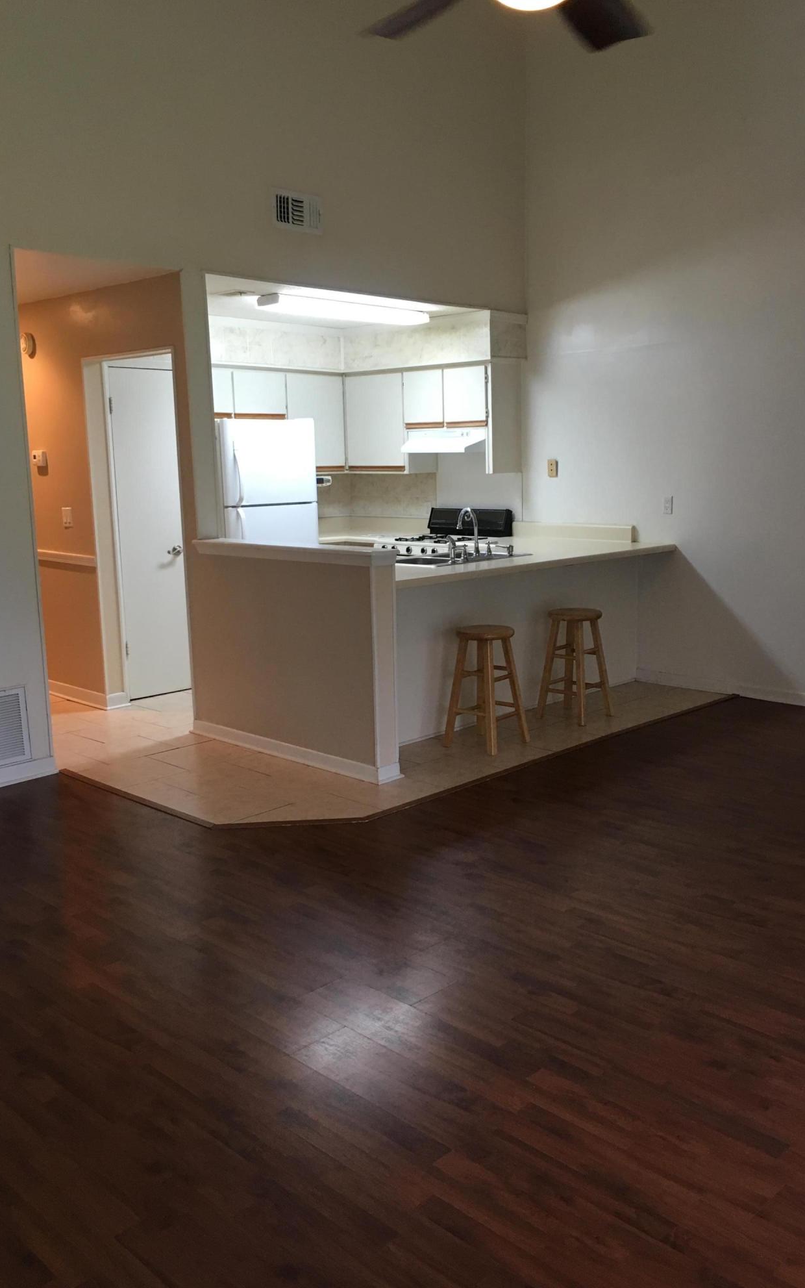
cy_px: 649
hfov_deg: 40.6
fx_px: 1088
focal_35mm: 31
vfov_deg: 61.2
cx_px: 441
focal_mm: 4.15
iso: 100
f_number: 2.2
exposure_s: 1/30
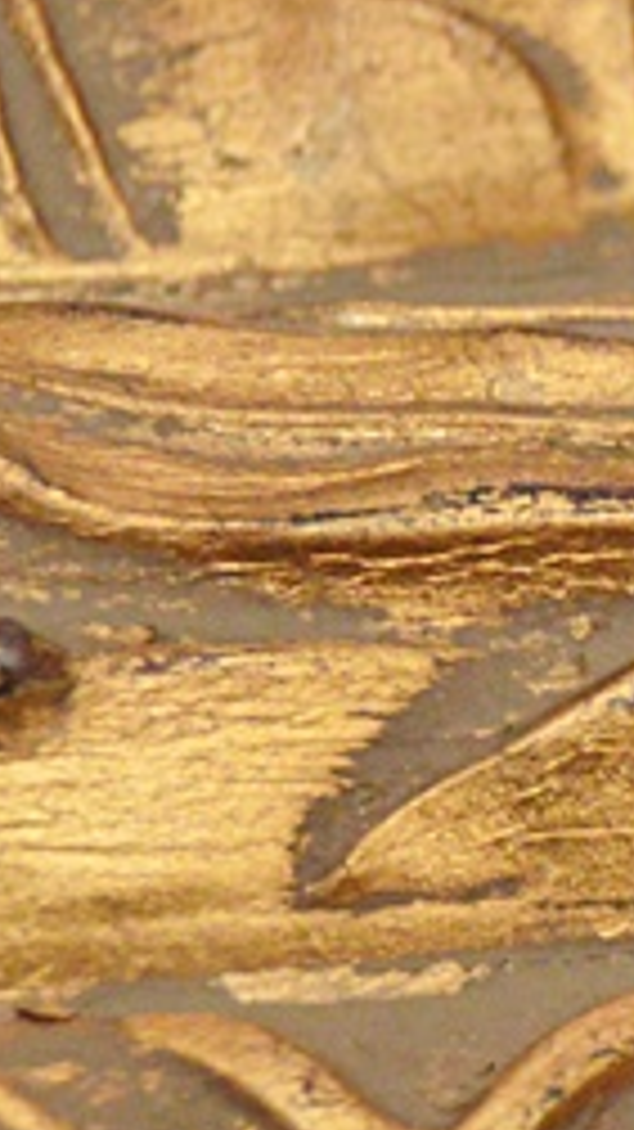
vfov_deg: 8.2
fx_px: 7868
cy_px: 385
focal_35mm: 263
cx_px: 1286
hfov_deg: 4.5
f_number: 5
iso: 3200
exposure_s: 1/40
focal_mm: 42
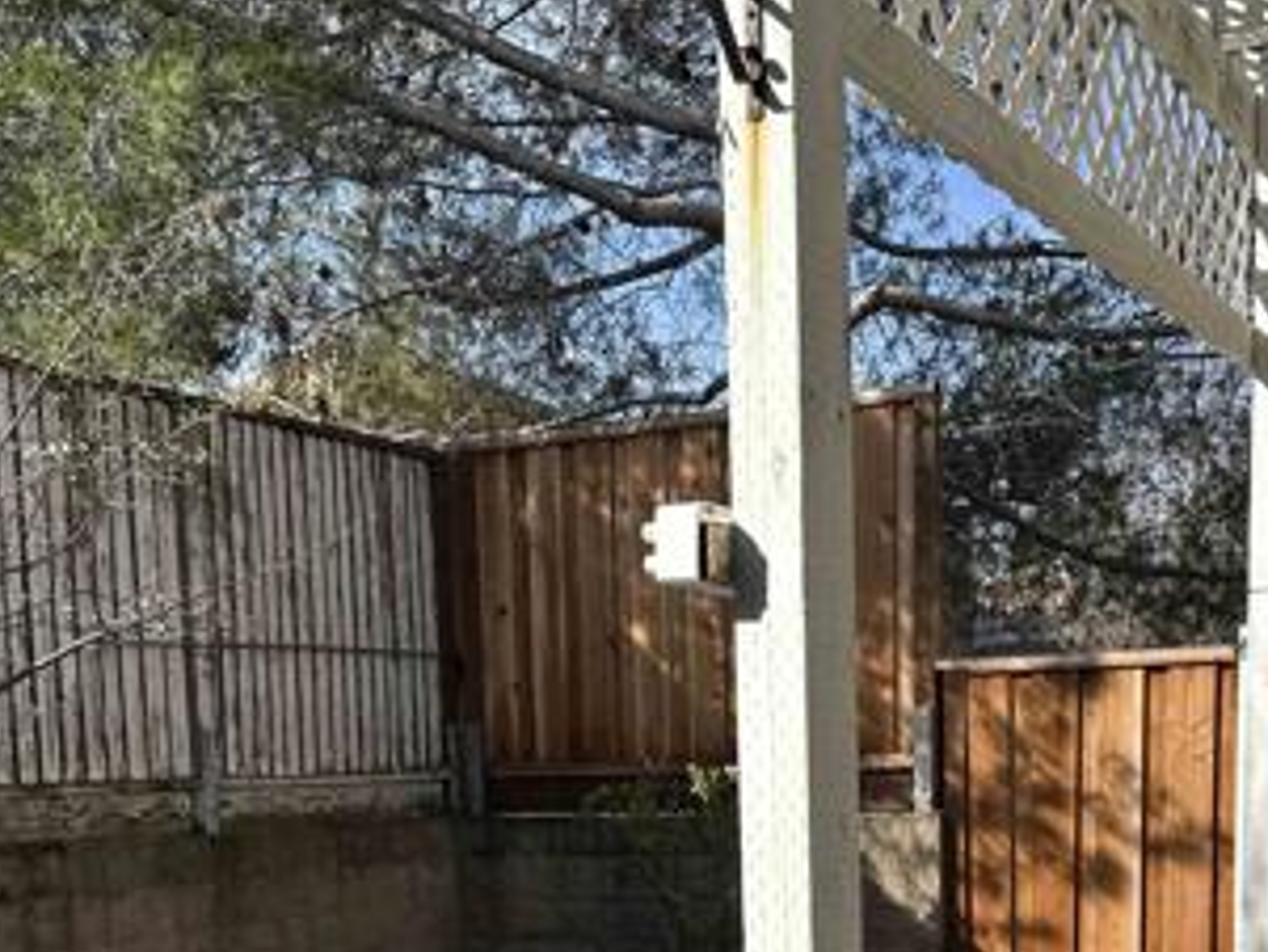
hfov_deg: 37.5
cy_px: 986
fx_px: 1869
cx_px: 674
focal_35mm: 51
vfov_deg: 26.8
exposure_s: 1/2882
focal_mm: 6.86
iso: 80
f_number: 1.78
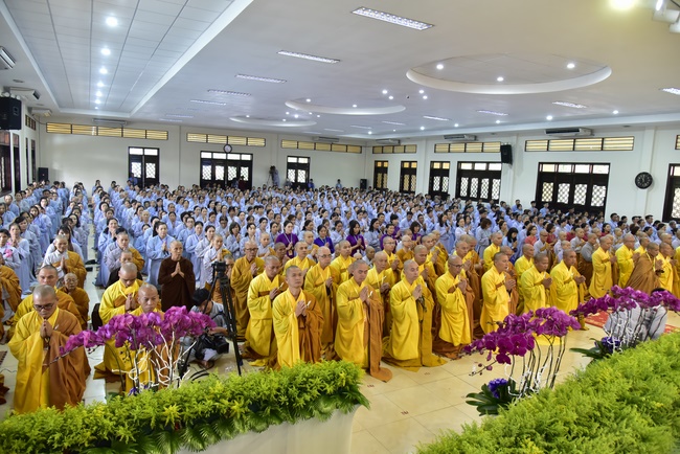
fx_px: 454
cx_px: 340
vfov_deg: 53.2
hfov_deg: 73.7
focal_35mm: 24
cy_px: 227
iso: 1600
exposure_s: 1/30
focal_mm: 24
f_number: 5.6
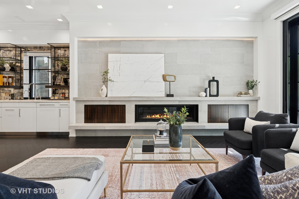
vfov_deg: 67.4
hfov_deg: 90.0
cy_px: 96
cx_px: 152
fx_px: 149
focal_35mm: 18
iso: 320
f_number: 8
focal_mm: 17
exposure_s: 1/50
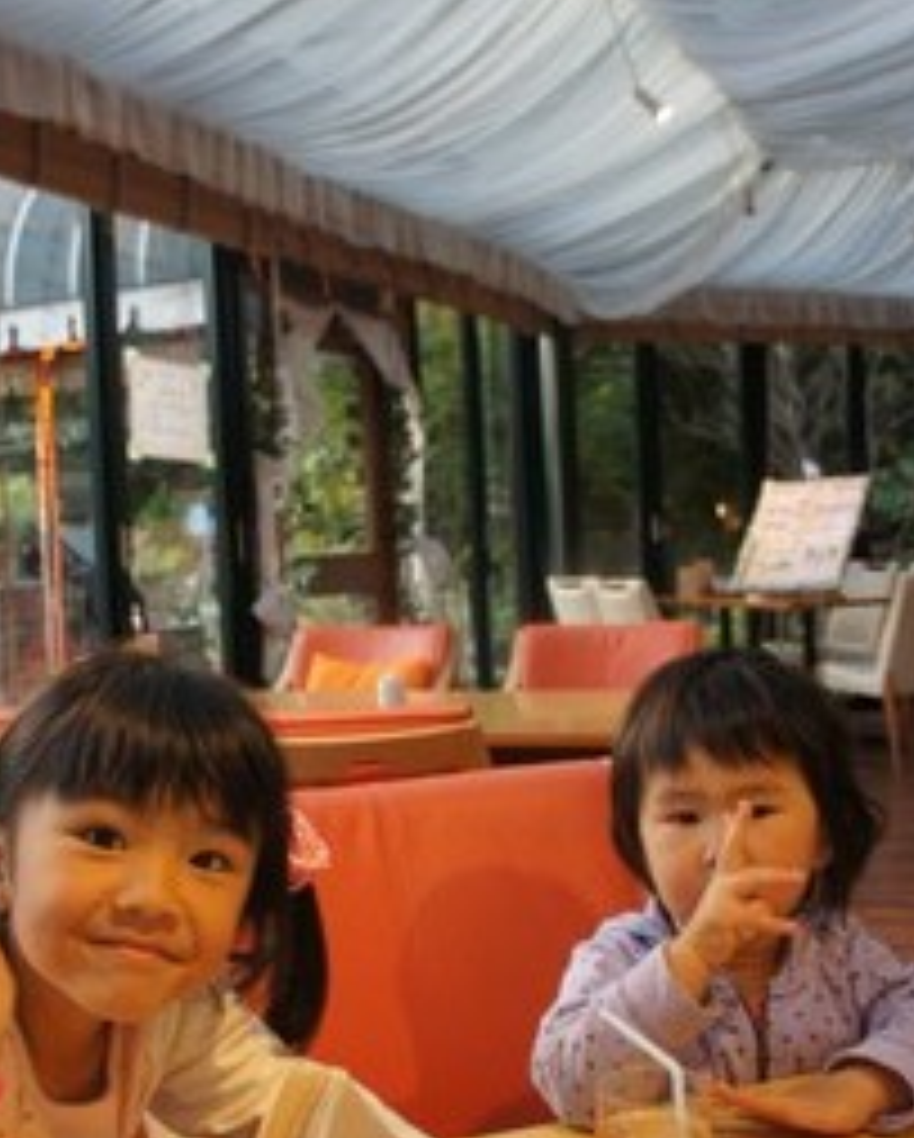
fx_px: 1350
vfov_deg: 45.7
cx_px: 329
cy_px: 639
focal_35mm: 40
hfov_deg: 37.1
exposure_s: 1/30
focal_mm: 18
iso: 200
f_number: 4
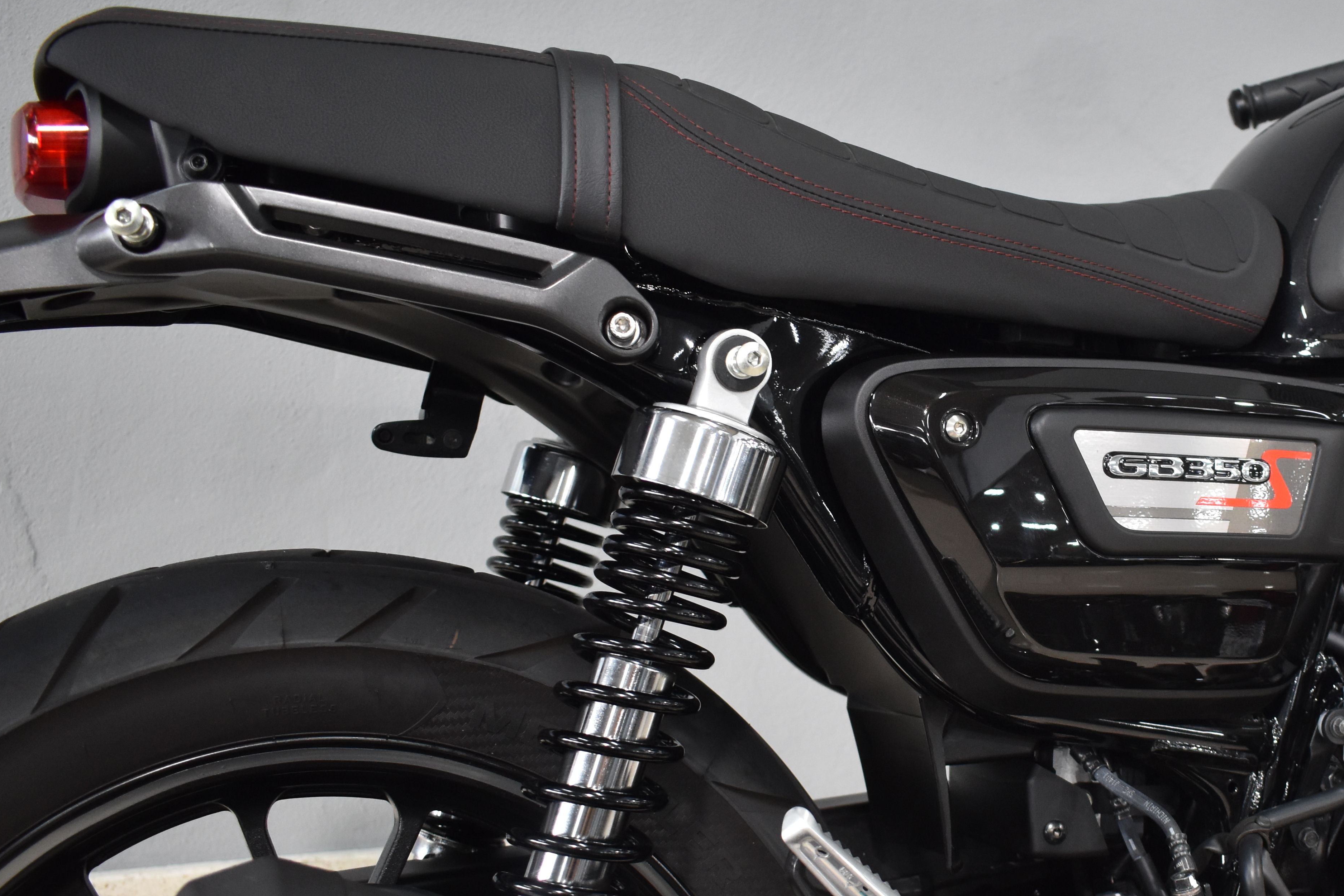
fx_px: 1792
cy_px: 598
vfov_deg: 27.9
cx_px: 1014
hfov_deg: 39.9
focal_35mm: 48
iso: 800
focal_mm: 20
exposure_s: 1/60
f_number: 3.5
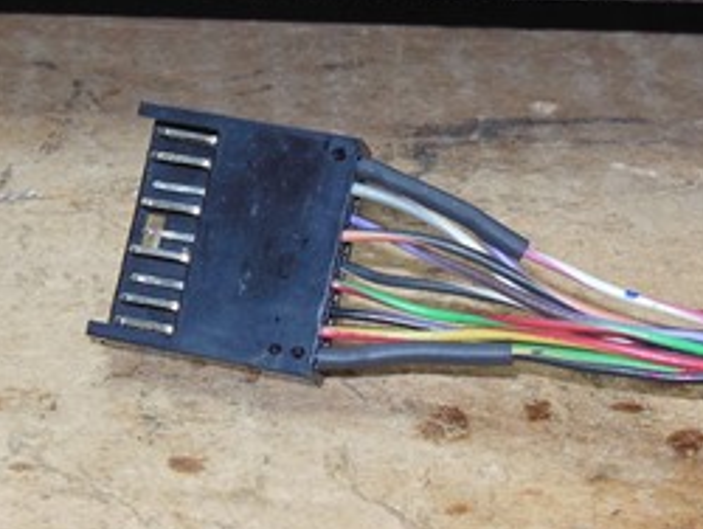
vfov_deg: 19.2
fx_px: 1565
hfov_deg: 25.3
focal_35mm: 77
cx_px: 337
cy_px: 231
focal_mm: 7.7
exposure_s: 1/30
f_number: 7.5
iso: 200
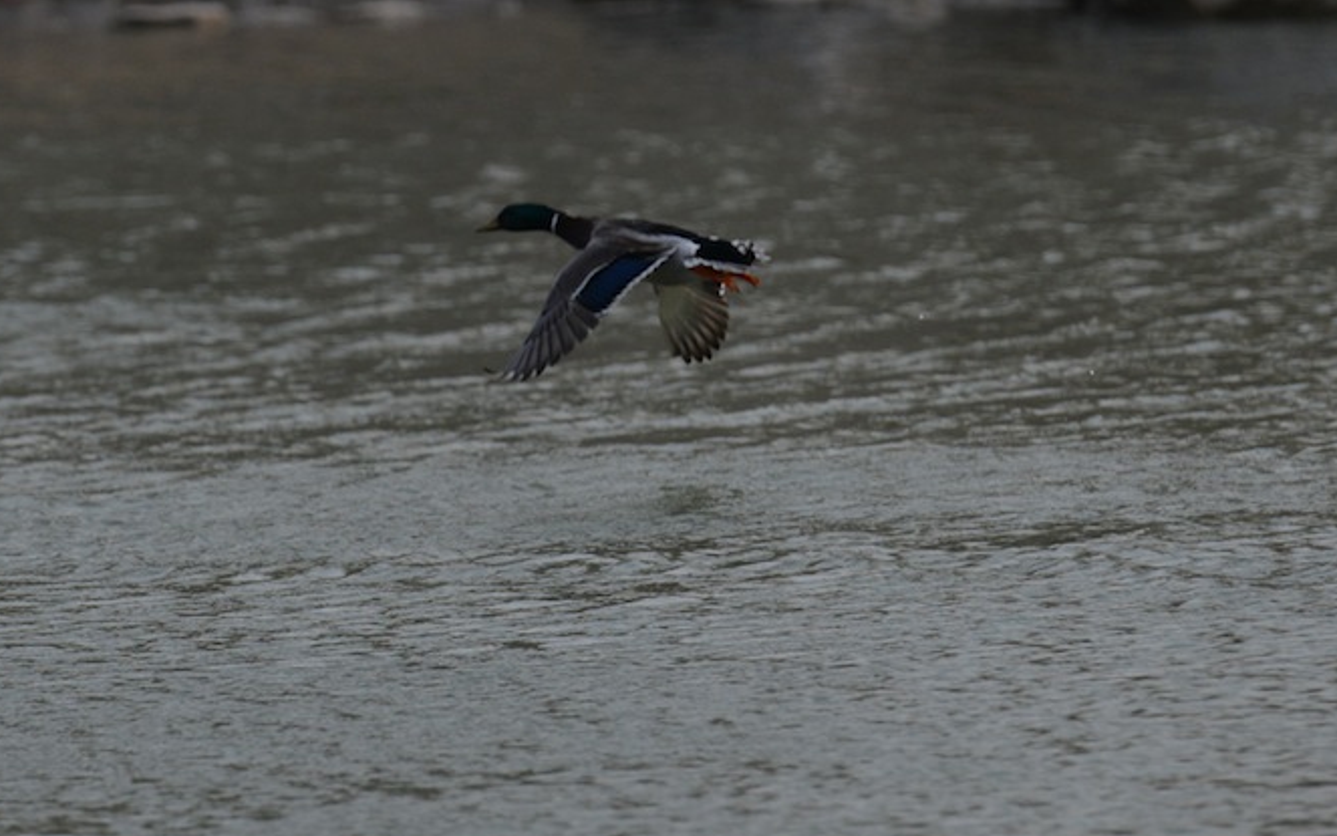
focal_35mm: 497
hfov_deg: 4.2
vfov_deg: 2.6
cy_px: 278
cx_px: 473
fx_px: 18109
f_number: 4
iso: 640
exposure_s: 1/2500
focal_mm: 200
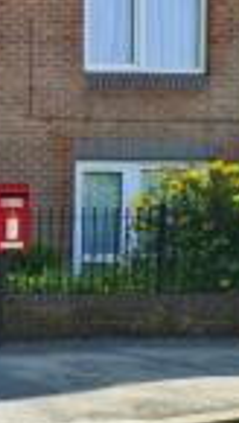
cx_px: -427
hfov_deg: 12.6
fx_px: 539
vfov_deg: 42.7
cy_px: 179
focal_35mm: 48
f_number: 8
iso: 400
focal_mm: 14
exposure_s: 1/320
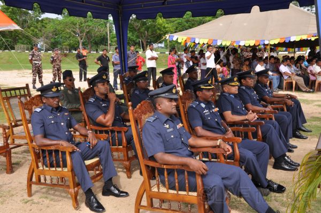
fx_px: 347
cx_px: 160
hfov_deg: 49.6
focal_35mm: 39
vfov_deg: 34.1
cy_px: 106
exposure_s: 1/125
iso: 200
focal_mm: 26
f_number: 11
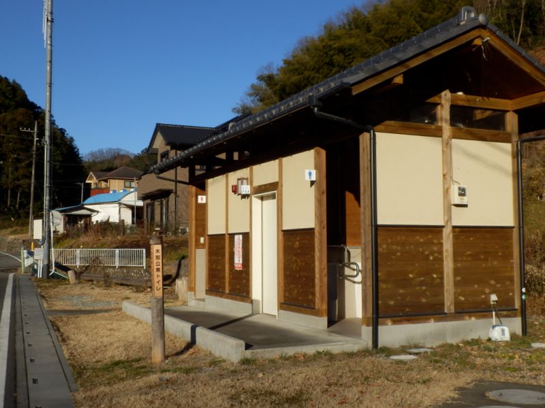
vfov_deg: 32.9
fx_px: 693
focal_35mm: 44
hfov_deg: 42.9
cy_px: 204
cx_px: 272
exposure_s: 1/160
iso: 80
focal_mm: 7.9
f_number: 10.6
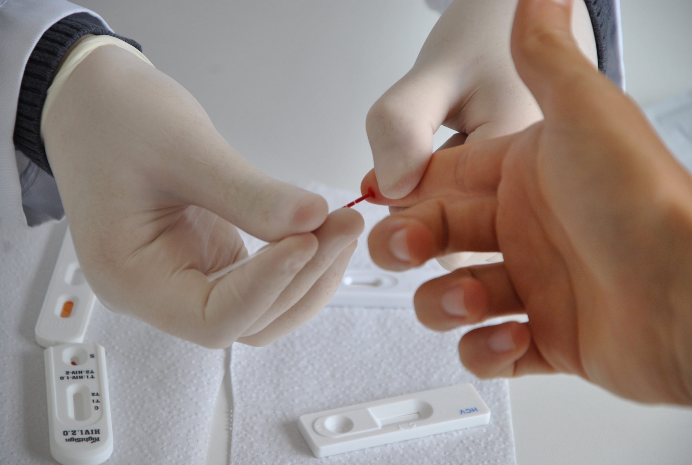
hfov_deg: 13.0
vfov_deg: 8.8
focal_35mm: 158
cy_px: 232
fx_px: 3033
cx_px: 346
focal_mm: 105
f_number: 5.6
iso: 400
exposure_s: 1/100
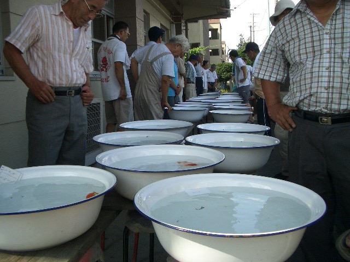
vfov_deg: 40.7
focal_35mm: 35
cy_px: 131
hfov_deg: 52.6
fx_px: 354
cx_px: 175
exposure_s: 1/800
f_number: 2.6
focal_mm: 5.8
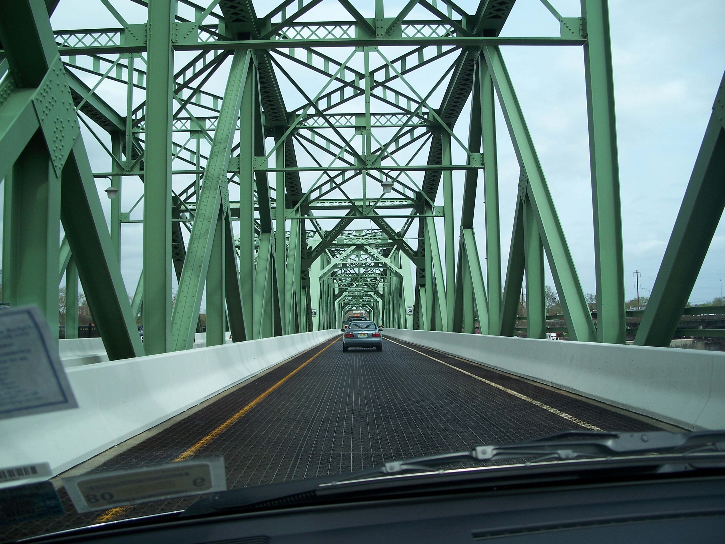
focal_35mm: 37
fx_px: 775
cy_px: 272
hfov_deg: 50.1
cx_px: 362
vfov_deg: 38.7
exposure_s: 1/800
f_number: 2.8
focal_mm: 7.8
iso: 64
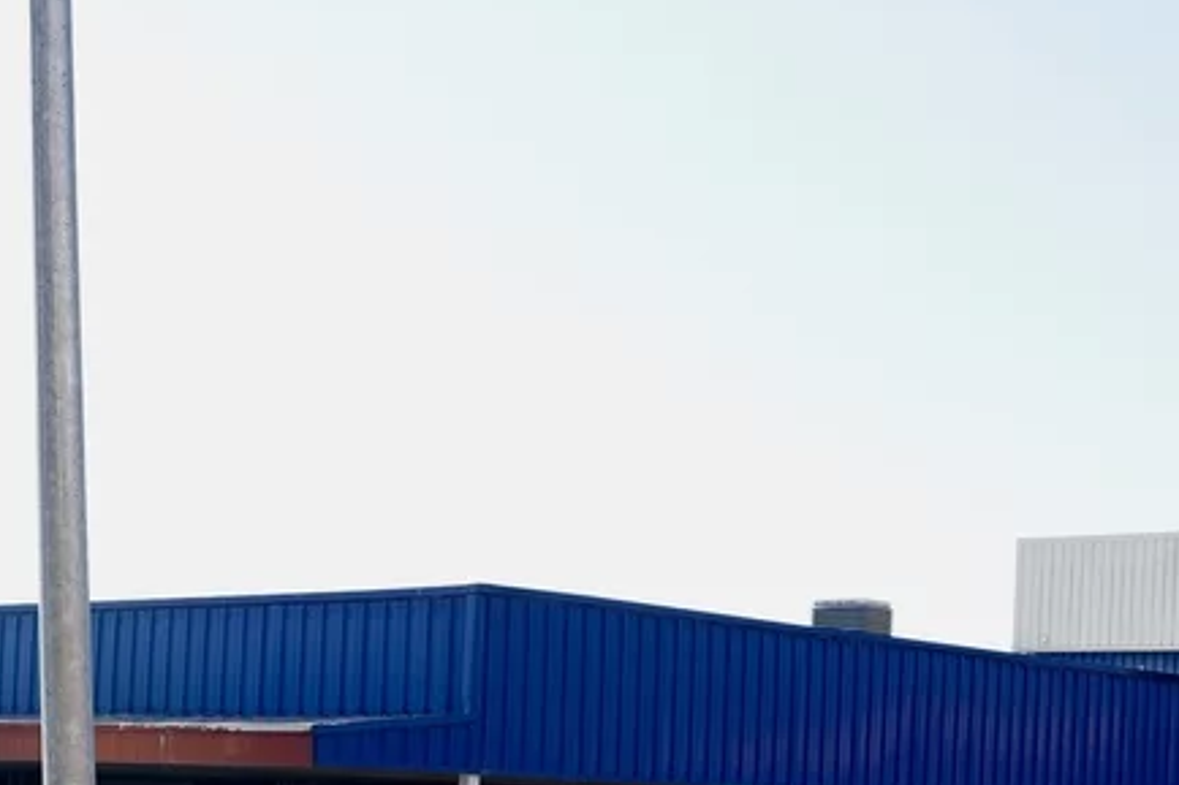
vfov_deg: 16.0
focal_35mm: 83
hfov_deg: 24.2
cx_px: 312
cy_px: 847
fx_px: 2717
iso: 100
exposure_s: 1/200
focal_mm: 24
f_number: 5
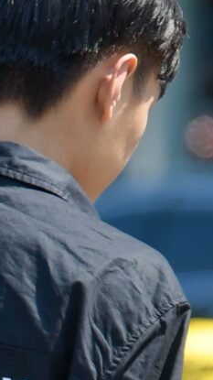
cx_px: -507
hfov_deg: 1.1
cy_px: 857
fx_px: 11382
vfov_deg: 1.9
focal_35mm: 1132
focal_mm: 175
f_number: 3.5
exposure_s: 1/1250
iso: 250
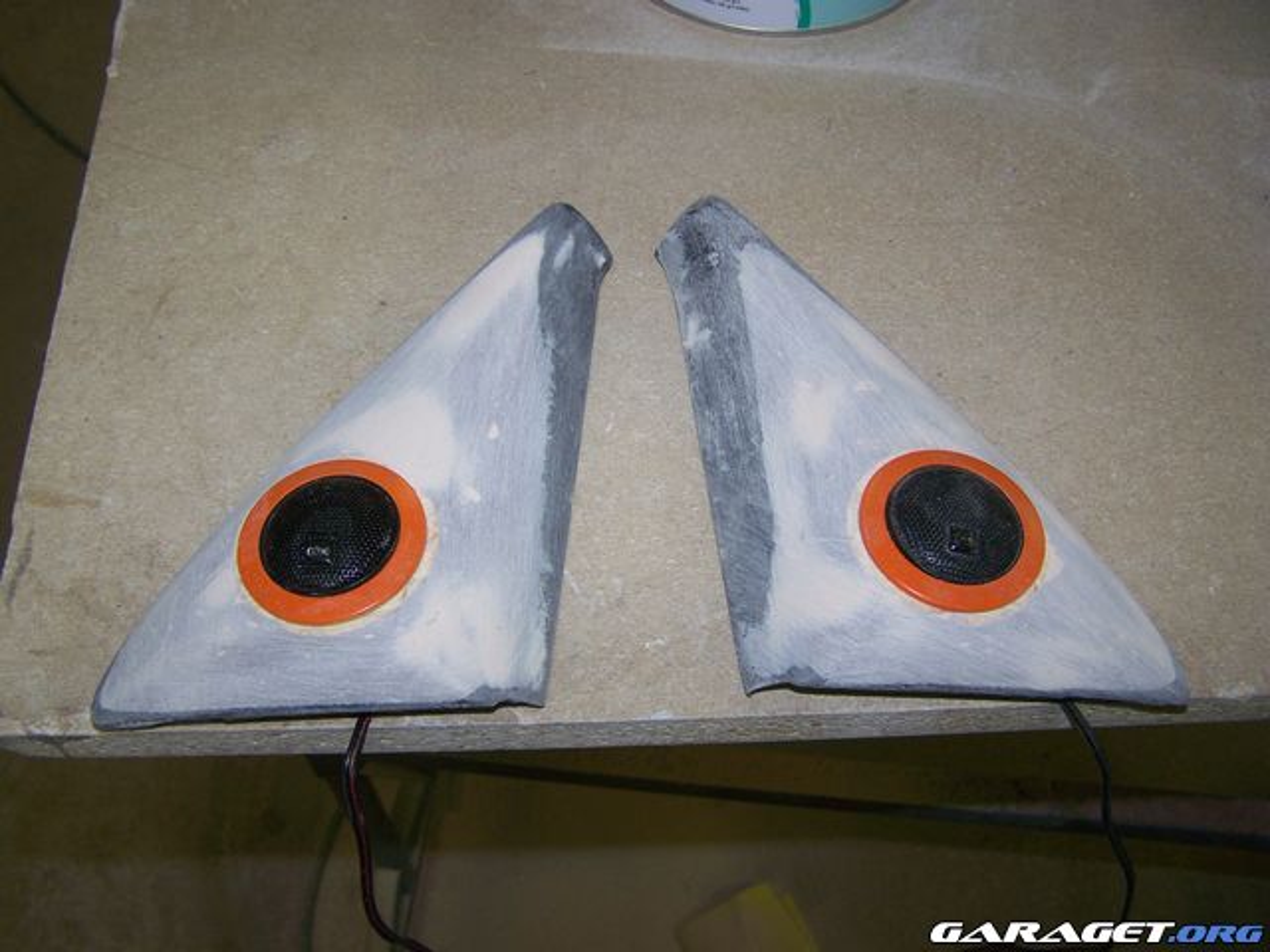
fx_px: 1394
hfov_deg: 49.0
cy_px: 476
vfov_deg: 37.7
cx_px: 635
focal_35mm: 38
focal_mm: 6.3
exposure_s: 1/60
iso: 80
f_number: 2.8
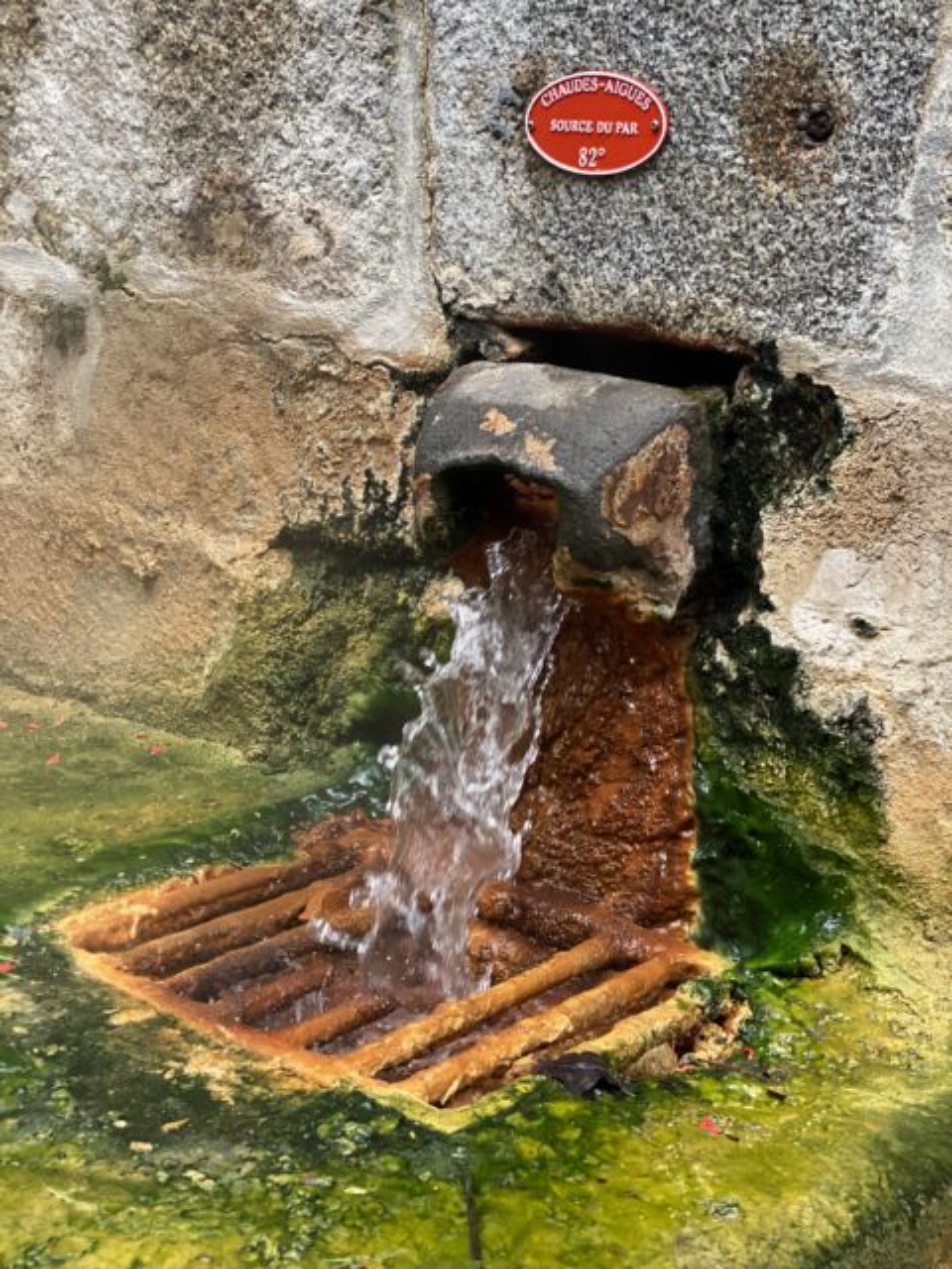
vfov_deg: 36.8
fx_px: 1907
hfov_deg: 28.0
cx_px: 476
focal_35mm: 52
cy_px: 634
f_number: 2
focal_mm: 6
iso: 100
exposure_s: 1/122
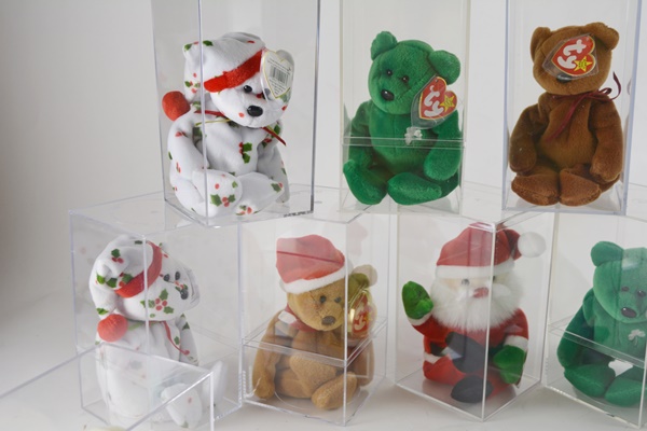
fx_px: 782
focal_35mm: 44
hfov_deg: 45.0
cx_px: 324
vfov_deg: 30.8
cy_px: 216
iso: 280
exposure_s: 1/125
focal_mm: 29
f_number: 5.6
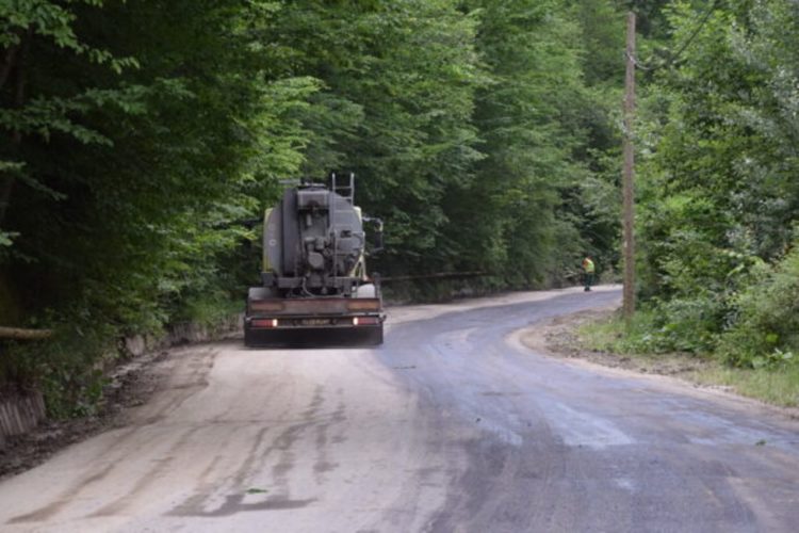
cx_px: 400
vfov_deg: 10.8
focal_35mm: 128
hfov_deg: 16.1
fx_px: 2830
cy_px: 266
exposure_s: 1/200
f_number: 5.6
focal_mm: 85
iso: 800
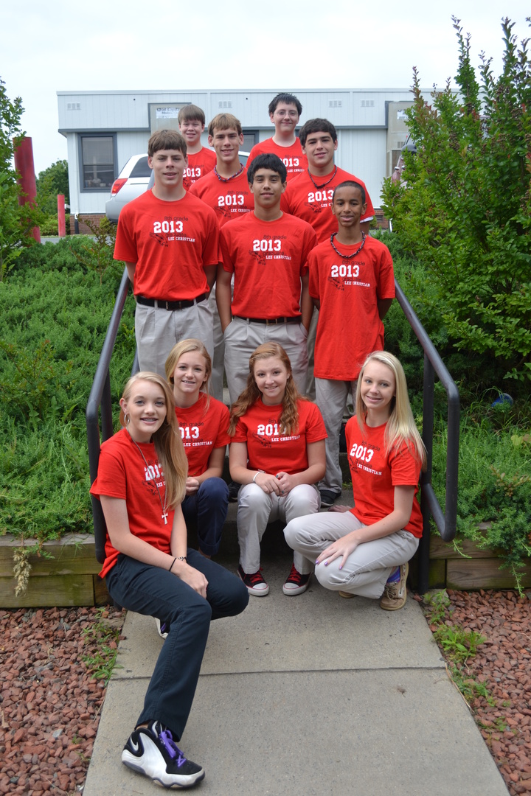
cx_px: 266
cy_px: 398
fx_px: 796
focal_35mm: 36
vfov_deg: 53.1
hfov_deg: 36.9
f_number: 5.6
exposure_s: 1/125
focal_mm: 24
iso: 110
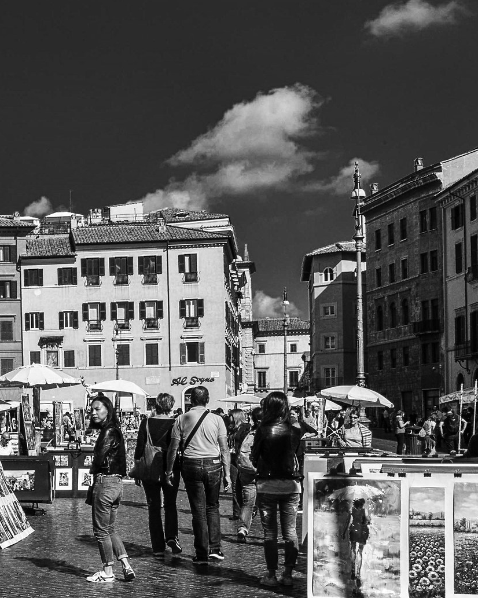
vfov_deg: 30.4
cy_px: 459
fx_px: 1079
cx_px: -145
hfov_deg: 22.4
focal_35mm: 61
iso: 200
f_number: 16
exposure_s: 1/200
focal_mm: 28
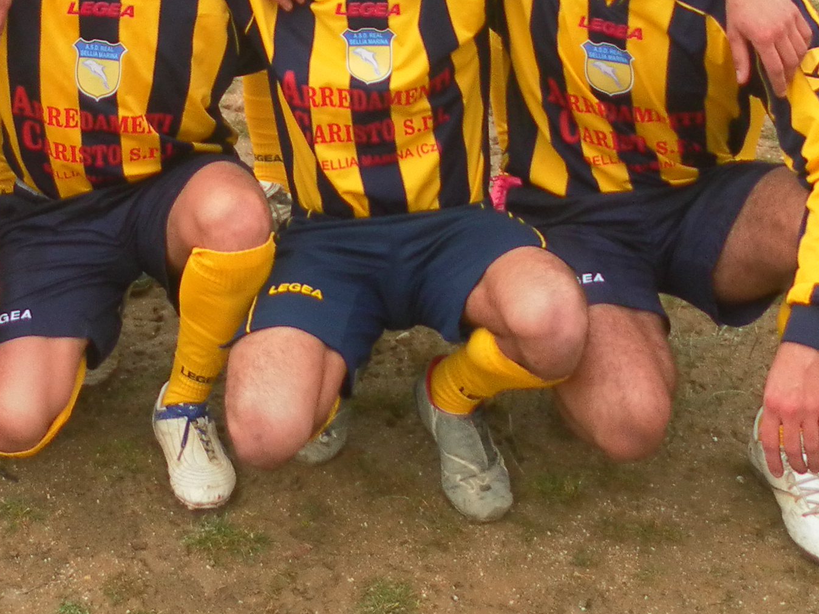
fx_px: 1964
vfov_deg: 16.8
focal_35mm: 83
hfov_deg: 23.5
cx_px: 292
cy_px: -170
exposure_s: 1/320
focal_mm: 4.9
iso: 80
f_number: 3.2
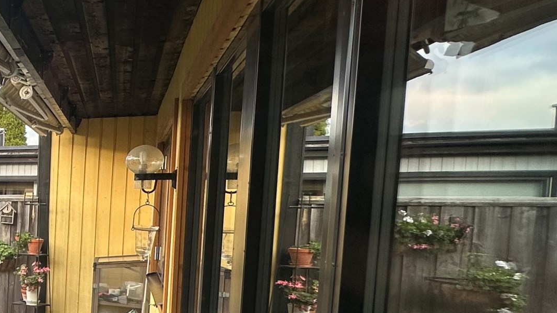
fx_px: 606
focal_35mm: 41
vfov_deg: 28.4
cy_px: 249
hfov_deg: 34.0
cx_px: -181
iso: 40
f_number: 2.2
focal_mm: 2.22
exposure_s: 1/123
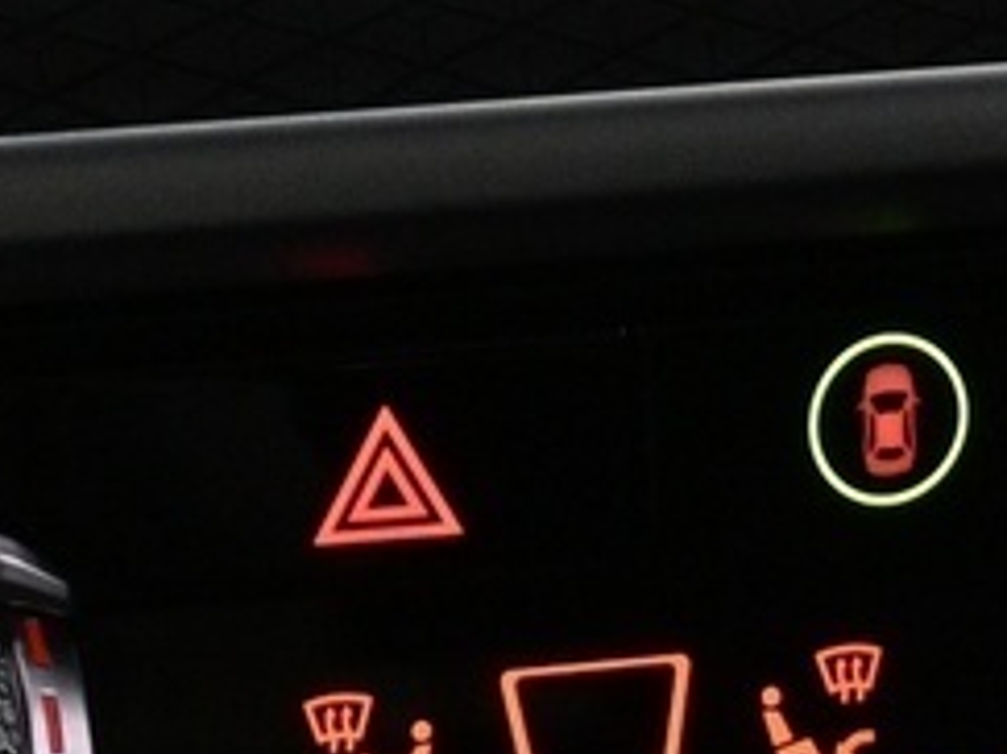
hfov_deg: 9.5
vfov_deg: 6.8
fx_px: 6007
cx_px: -54
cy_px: -1127
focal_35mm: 207
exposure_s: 1/100
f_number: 4
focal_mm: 21.5
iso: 1600
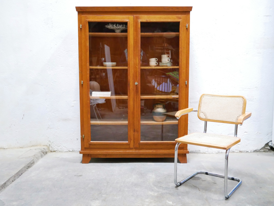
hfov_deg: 46.8
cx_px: 137
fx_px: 317
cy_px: 103
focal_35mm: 40
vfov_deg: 36.0
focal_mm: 20
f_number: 1.7
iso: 2500
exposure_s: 1/60
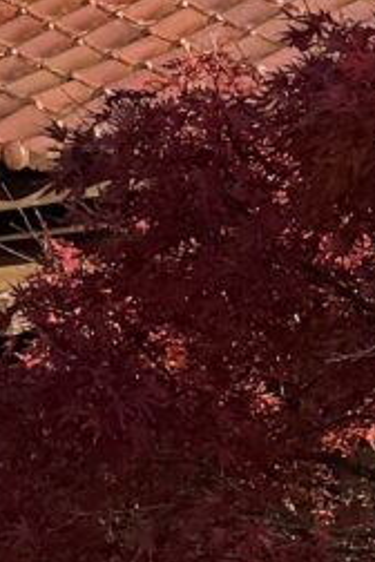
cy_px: -810
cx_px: 87
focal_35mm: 254
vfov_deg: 7.5
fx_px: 3968
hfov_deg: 5.4
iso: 80
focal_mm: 6.76
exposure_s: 1/1464
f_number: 1.78
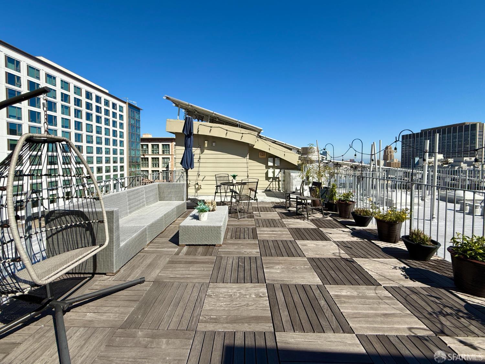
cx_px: 242
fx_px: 196
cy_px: 182
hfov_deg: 102.1
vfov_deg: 85.7
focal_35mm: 14
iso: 50
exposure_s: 1/3125
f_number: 2.2
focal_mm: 2.22
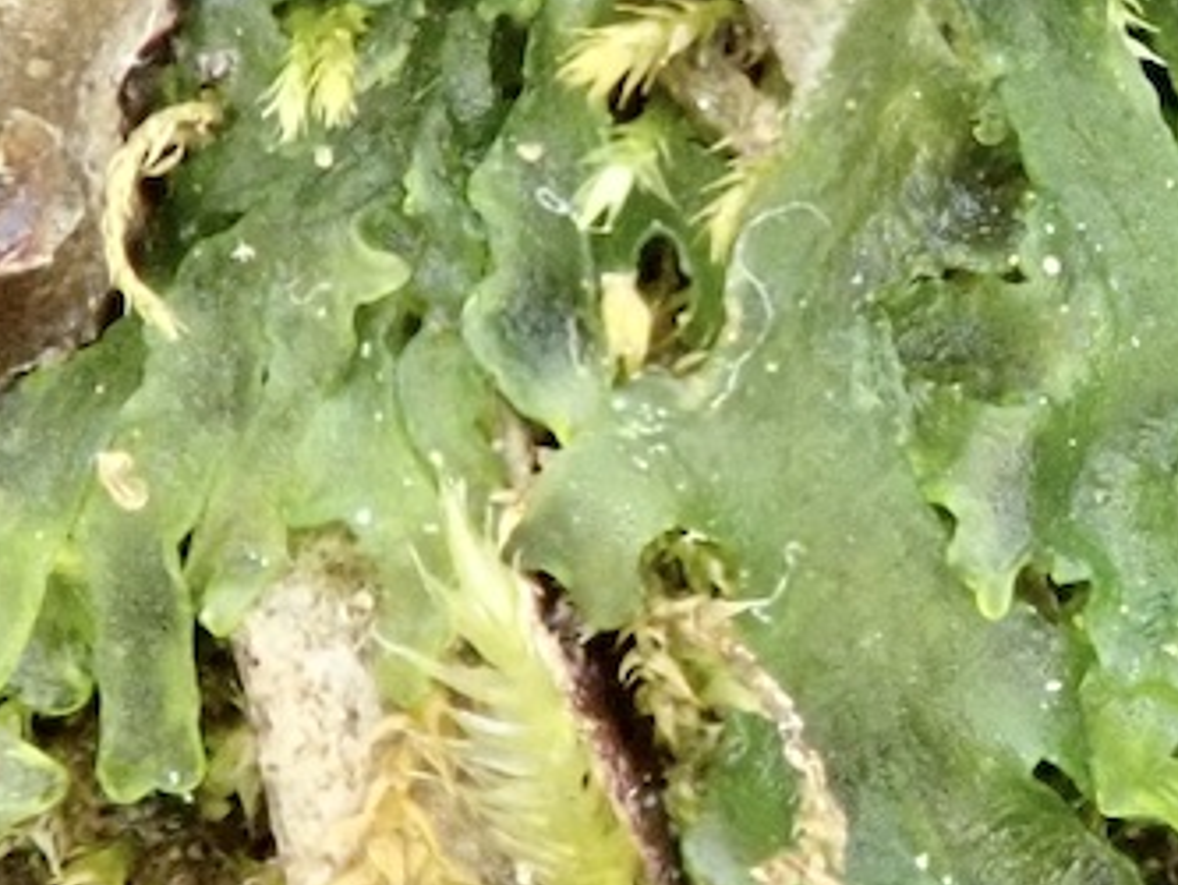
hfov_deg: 21.1
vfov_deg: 16.4
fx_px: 3064
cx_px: 1153
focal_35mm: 90
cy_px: 258
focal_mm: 5.5
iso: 800
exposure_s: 1/40
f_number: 3.2
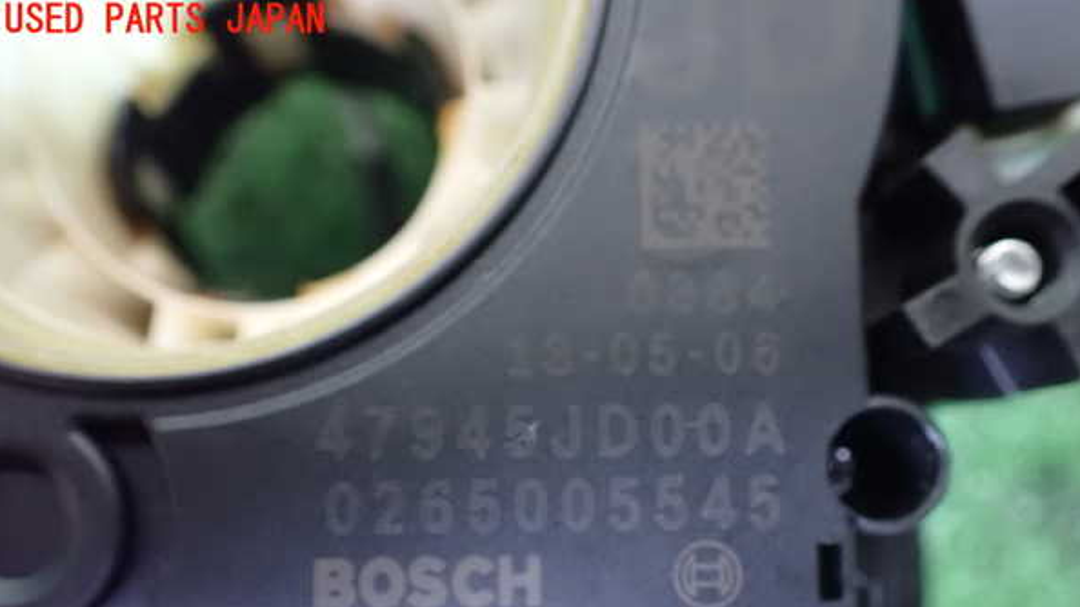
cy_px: 407
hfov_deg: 59.5
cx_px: 540
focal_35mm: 33
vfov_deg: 35.3
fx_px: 945
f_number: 2.3
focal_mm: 5.4
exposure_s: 1/15
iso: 1600
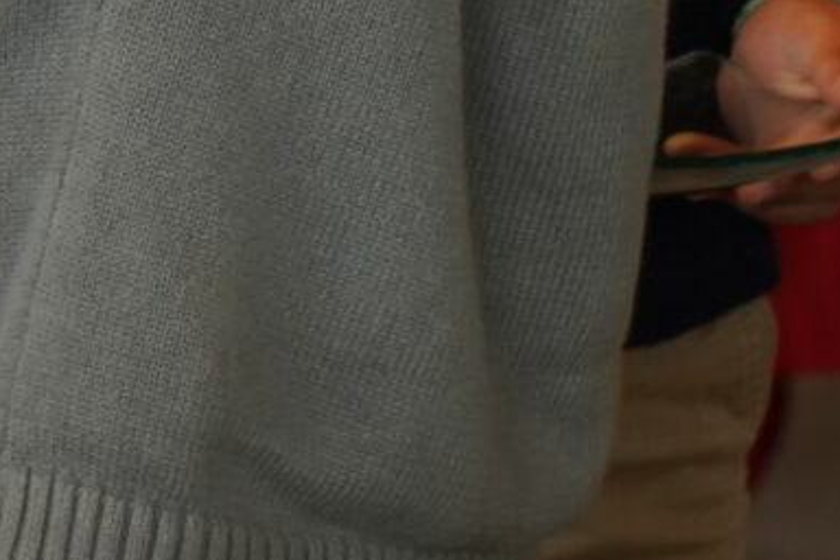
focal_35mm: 467
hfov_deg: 4.4
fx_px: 10896
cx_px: 1411
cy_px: -1075
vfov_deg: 2.9
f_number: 5.6
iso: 1000
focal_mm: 70
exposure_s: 1/200
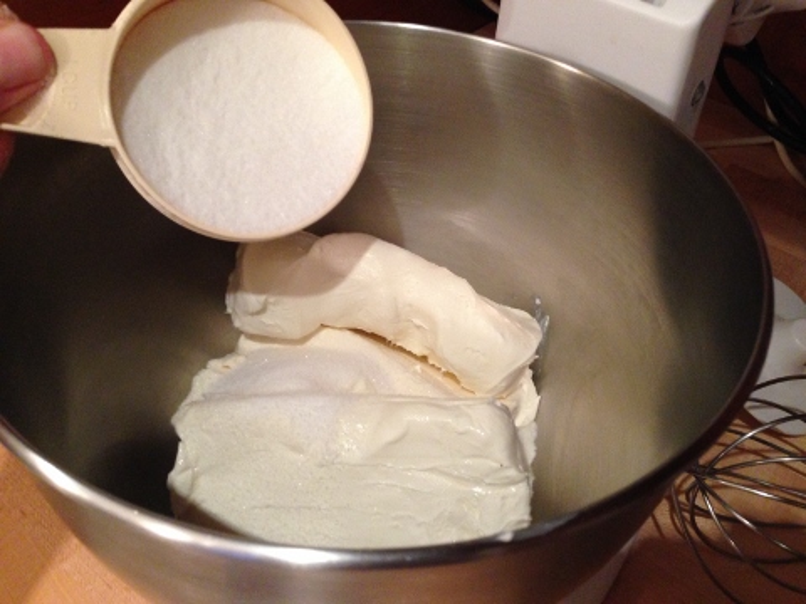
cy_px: 302
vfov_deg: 42.9
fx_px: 768
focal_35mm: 33
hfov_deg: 55.4
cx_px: 403
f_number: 2.4
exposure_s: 1/20
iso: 320
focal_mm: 4.12
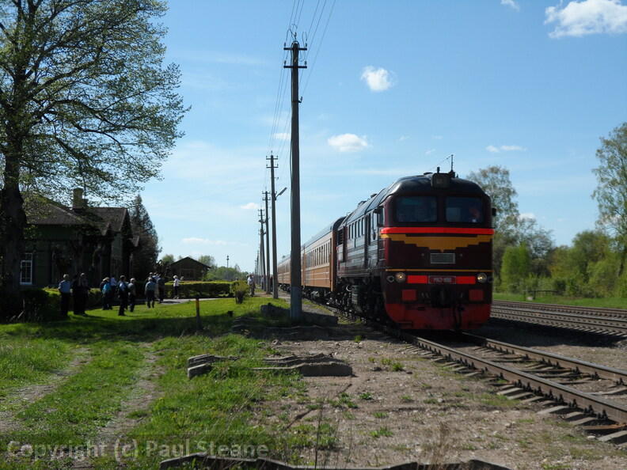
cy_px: 235
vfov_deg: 27.0
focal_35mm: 54
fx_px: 978
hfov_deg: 35.5
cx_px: 314
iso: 80
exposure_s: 1/750
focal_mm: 9.8
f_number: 4.1
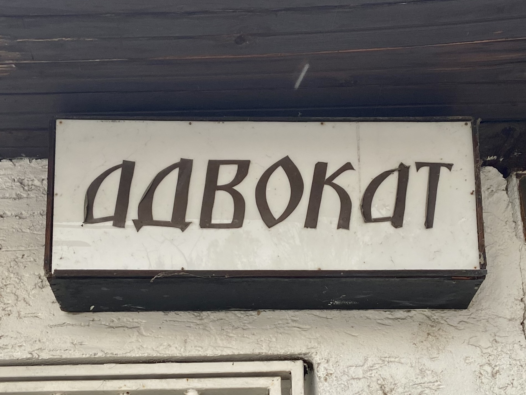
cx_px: 263
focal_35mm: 26
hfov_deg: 67.3
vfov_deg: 53.1
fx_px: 395
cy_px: 198
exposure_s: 1/121
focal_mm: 4.25
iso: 64
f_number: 1.8
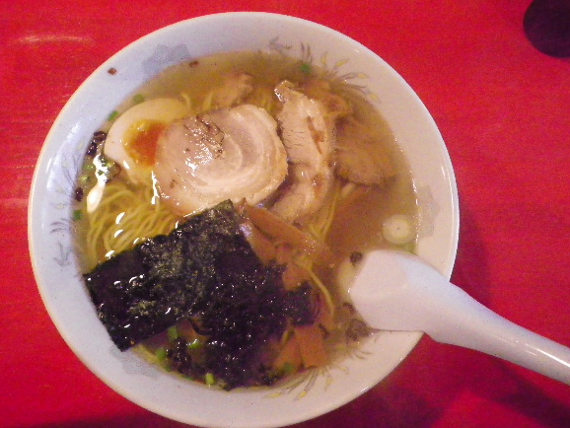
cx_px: 264
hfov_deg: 58.3
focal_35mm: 31
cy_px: 217
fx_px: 511
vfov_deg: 45.5
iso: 800
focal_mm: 4.9
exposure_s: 1/50
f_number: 2.6
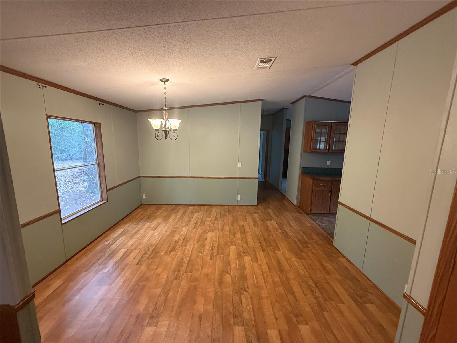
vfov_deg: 85.7
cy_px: 172
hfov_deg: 102.1
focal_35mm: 14
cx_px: 228
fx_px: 185
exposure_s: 1/60
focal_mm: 2.22
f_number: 2.2
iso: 500
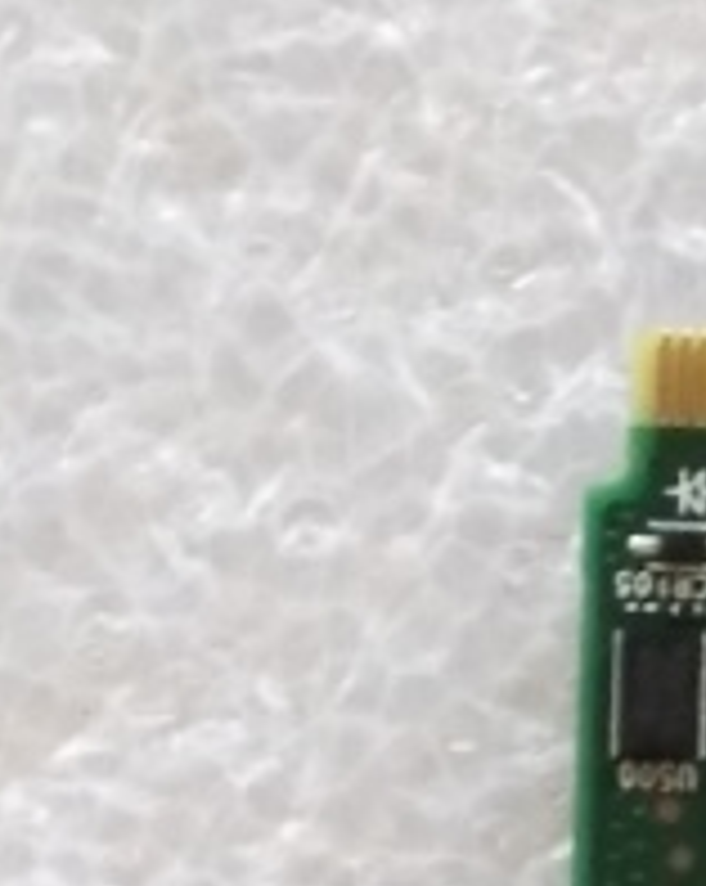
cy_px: 1902
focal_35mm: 132
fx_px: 3456
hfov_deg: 11.6
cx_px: 607
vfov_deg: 12.4
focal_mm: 3.88
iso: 400
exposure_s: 1/33.3
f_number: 2
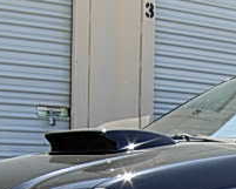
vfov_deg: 13.1
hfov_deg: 16.6
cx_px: 256
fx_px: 783
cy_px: 281
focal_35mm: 112
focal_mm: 7.5
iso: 50
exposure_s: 1/192
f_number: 4.8
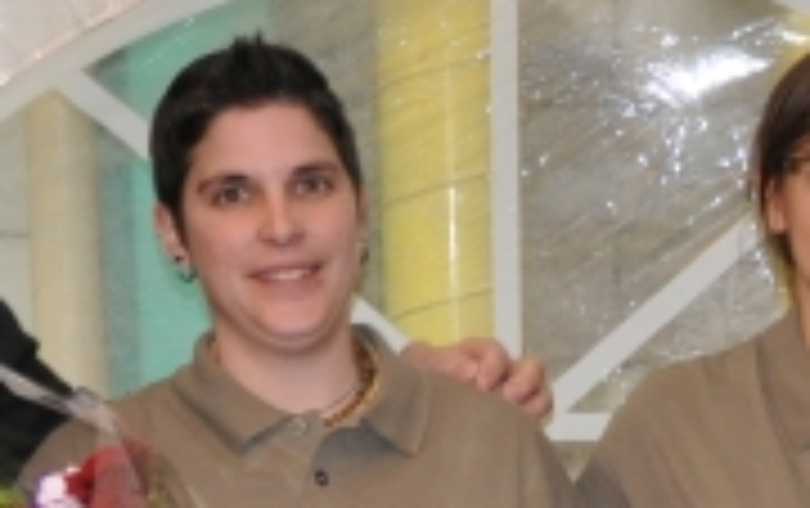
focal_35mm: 198
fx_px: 4376
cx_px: 1161
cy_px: 879
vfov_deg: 6.5
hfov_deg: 10.3
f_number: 4
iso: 800
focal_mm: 26
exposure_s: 1/60
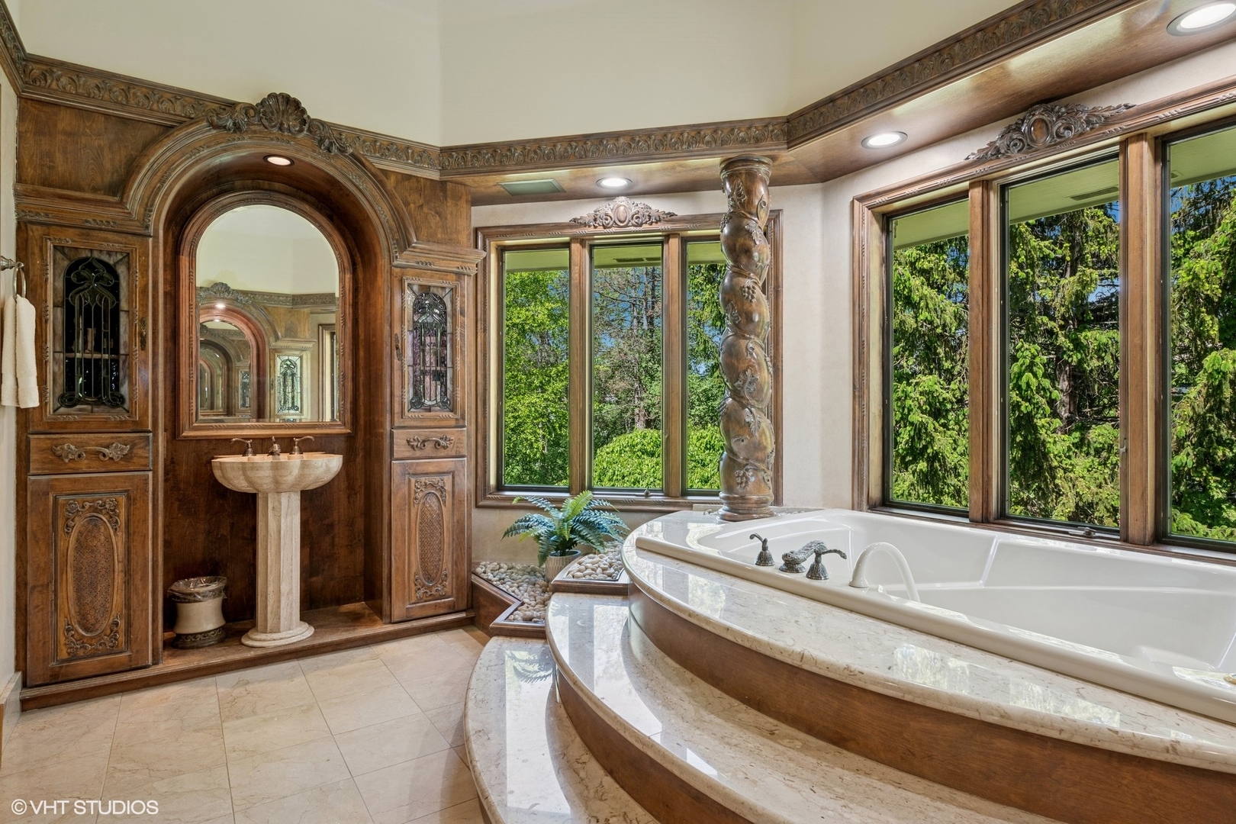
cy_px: 412
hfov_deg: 86.9
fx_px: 652
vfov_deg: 64.6
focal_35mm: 19
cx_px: 618
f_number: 9.5
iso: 200
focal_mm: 19
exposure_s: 1/15
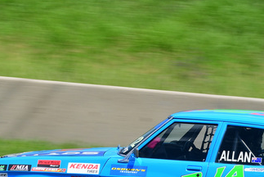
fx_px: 5446
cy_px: 43
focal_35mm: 742
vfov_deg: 1.9
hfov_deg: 2.8
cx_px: 186
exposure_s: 1/250
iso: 200
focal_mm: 200
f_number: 13
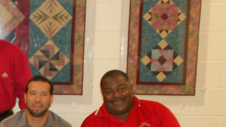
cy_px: 141
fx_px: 656
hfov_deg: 18.3
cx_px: -61
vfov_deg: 10.9
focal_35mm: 109
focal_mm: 25
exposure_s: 1/60
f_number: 4
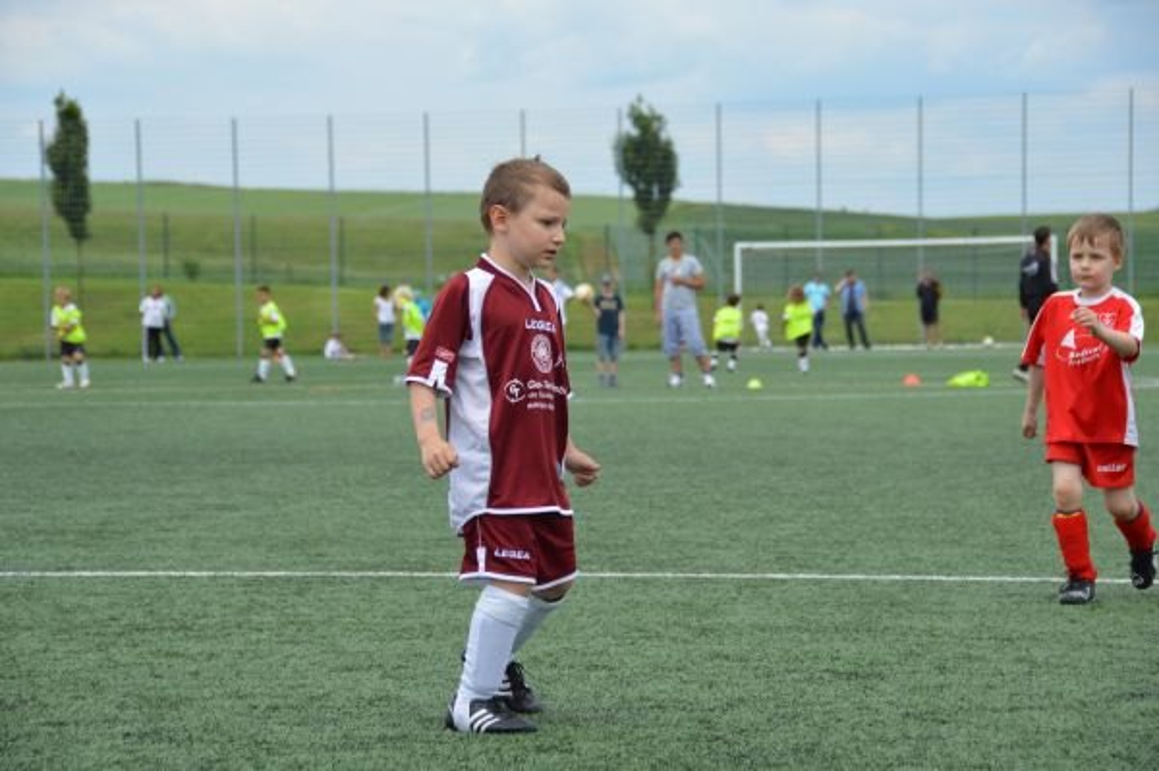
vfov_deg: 11.1
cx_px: 580
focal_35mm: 123
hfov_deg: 16.7
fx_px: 3957
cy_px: 386
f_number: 5.6
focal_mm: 82
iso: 400
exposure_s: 1/1600
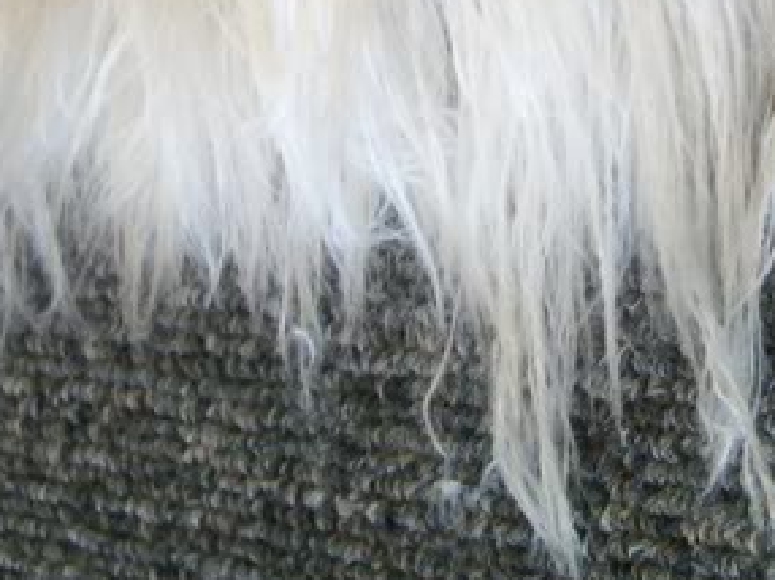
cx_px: 588
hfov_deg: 19.9
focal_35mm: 98
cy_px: 41
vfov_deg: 14.9
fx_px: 2192
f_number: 2.6
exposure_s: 1/60
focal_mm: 5.8
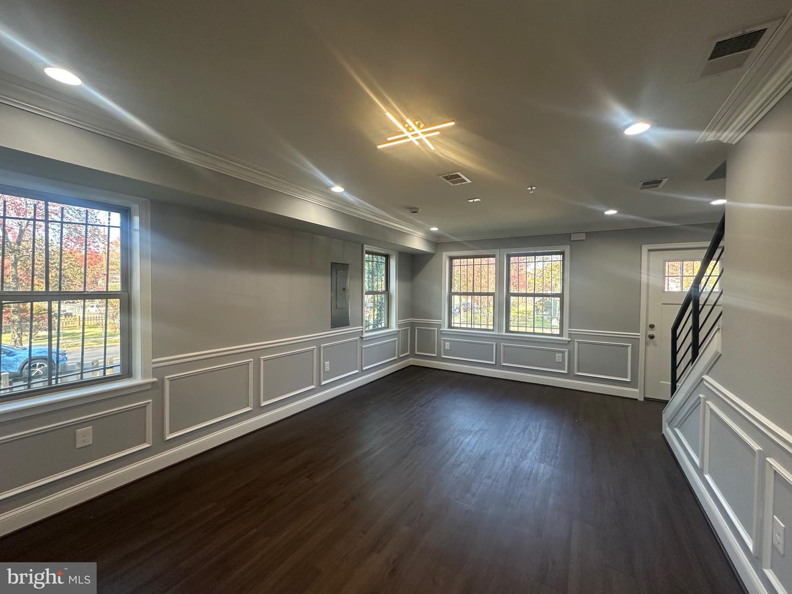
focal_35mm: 14
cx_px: 396
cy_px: 297
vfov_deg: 85.7
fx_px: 320
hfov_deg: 102.1
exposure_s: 1/120
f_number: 2.2
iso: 160
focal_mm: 2.22
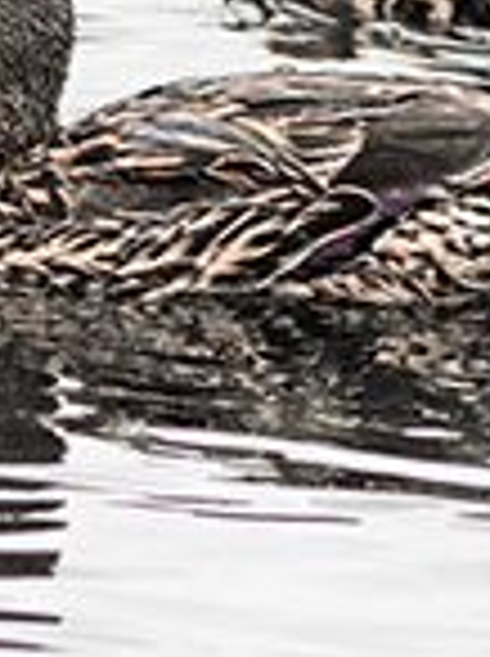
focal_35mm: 1977
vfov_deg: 1.0
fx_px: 37423
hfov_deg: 0.8
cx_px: 22
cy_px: 92
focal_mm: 600
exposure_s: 1/640
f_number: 11
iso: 720
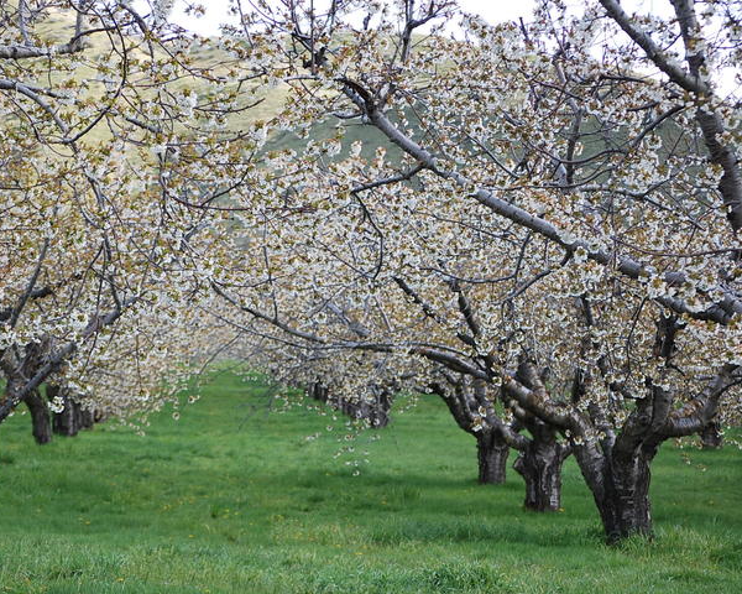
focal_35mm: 124
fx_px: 2723
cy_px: 322
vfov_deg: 12.4
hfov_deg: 15.5
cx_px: 288
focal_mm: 66
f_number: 4.2
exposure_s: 1/250
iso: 200
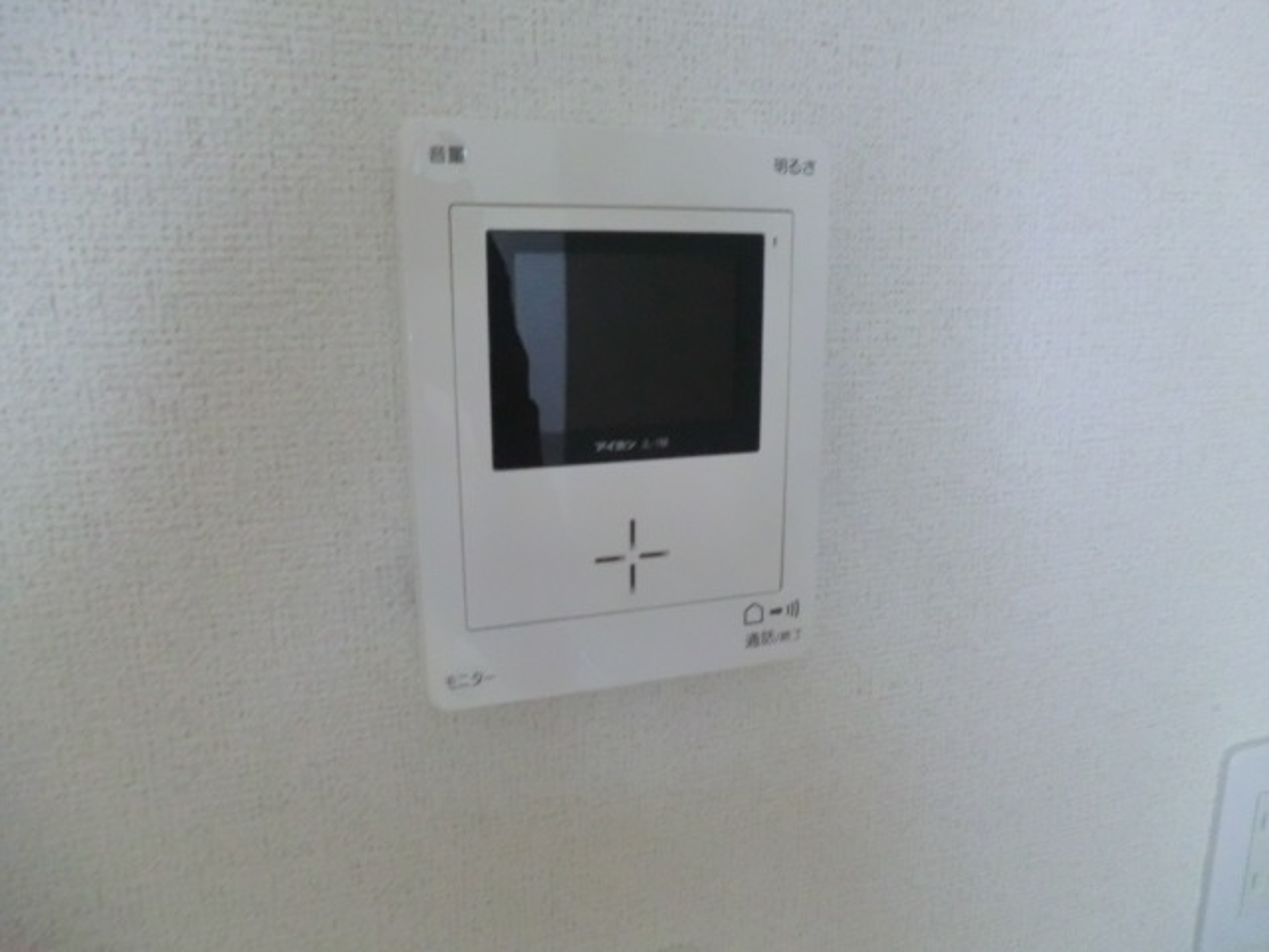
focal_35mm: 24
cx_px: 634
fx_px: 880
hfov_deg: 71.6
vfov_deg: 56.8
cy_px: 476
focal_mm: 4.3
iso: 800
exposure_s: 1/30
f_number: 3.2
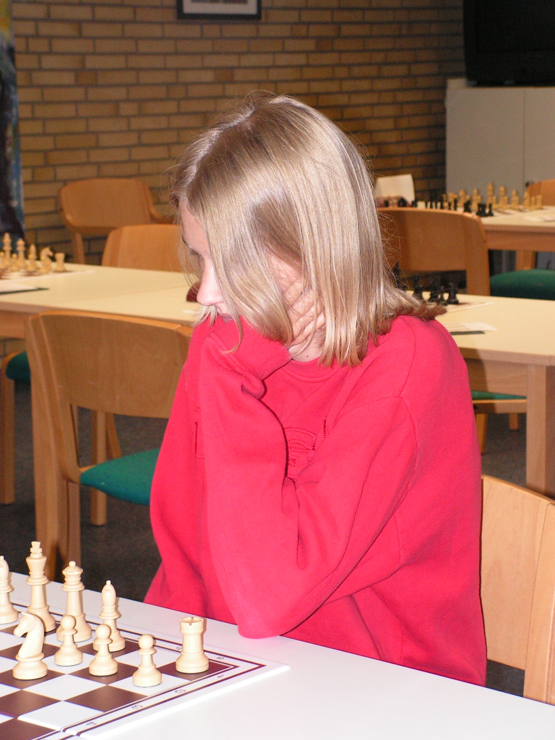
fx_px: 1924
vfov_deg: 21.8
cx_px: 278
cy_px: 370
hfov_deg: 16.4
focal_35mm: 90
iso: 200
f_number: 3.3
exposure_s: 1/100
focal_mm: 15.1
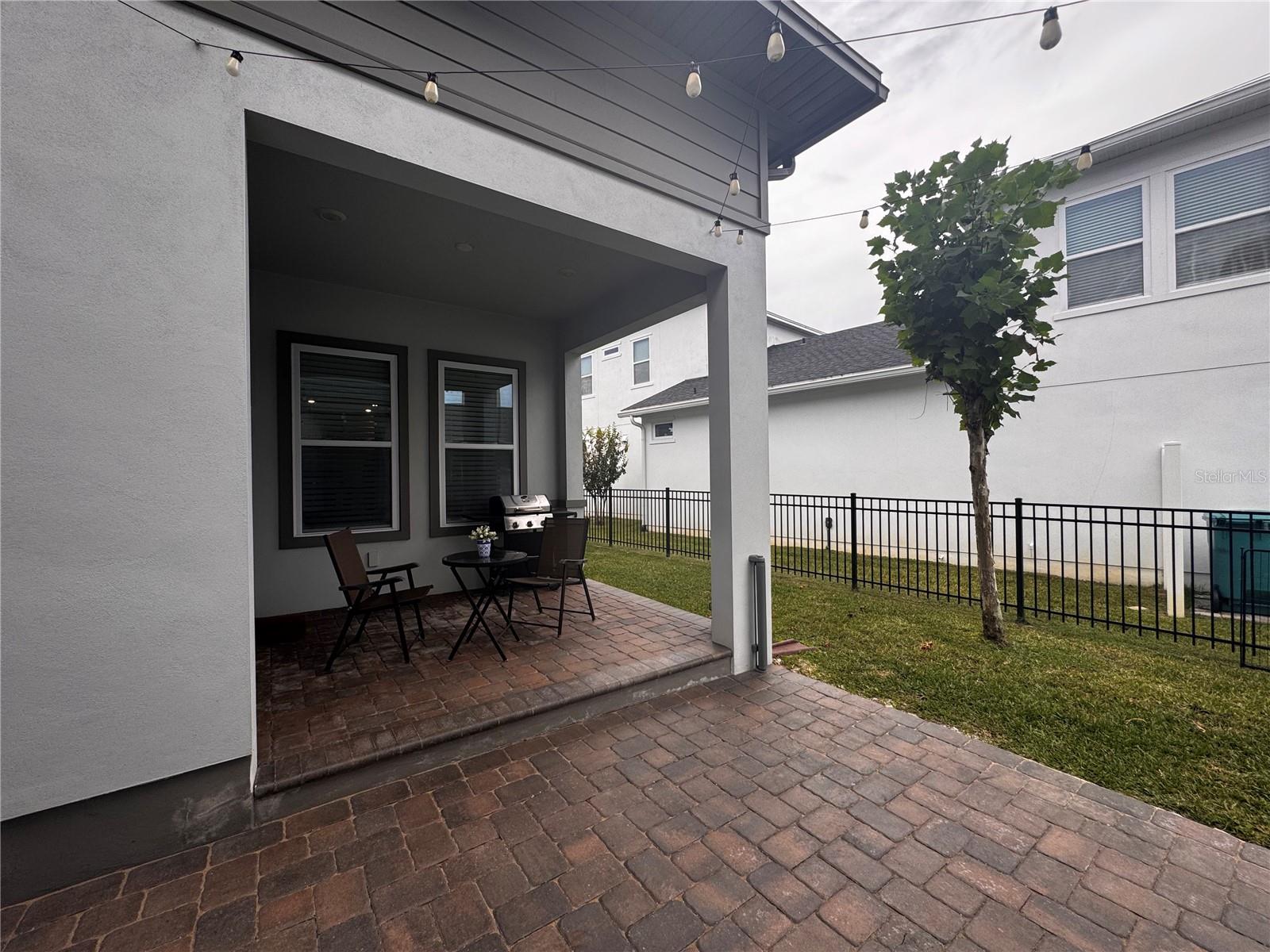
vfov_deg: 85.7
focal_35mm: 14
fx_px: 514
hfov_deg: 102.1
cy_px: 476
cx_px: 635
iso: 40
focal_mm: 2.22
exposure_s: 1/108
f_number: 2.2
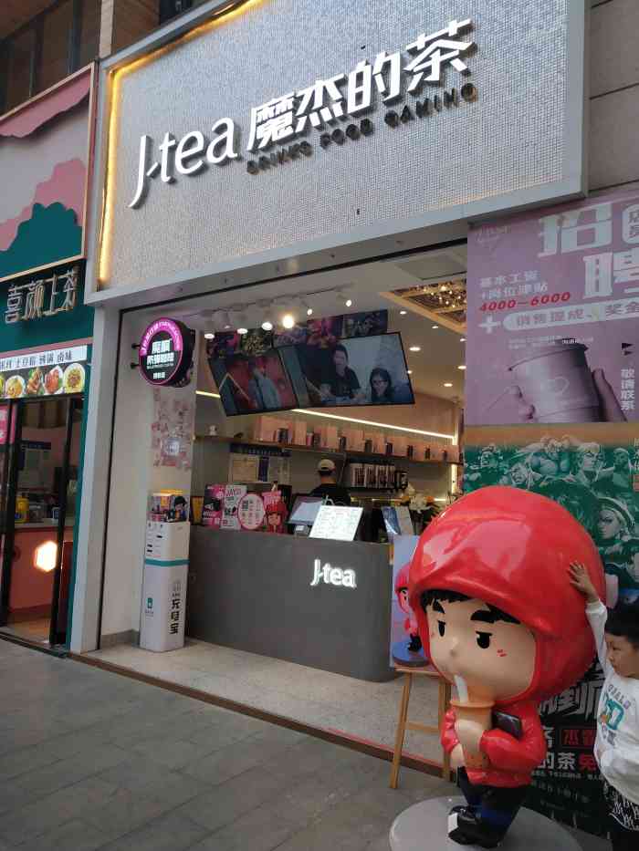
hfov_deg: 46.8
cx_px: 320
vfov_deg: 60.0
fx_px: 738
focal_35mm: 30
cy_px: 426
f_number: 1.8
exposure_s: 1/333
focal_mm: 3.95
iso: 101
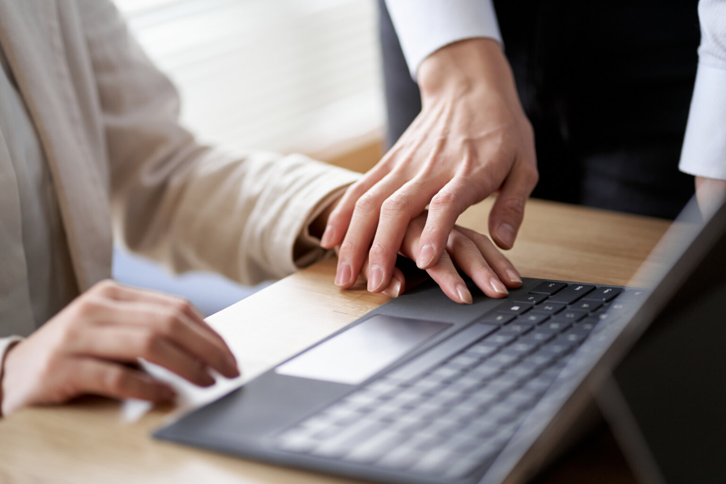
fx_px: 1714
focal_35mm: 85
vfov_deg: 16.1
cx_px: 363
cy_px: 242
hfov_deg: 23.9
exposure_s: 1/50
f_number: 2
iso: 400
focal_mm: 85
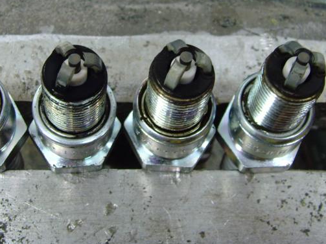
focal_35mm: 62
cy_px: 72
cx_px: 139
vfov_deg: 23.5
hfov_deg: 31.2
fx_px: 584
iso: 200
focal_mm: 6.6
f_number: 3.5
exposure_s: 1/15
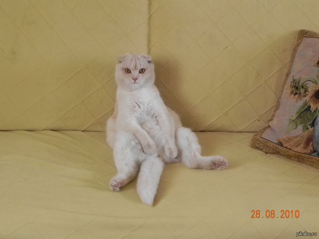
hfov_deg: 26.0
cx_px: 160
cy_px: 120
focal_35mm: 75
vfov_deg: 19.6
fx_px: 691
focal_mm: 13.4
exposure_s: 1/11.8
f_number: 4
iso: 200
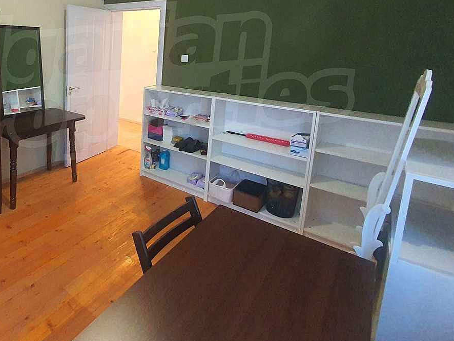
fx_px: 289
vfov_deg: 58.1
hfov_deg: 69.8
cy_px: 87
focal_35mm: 22
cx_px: 99
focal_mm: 1.8
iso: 400
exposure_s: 1/33
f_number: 2.2
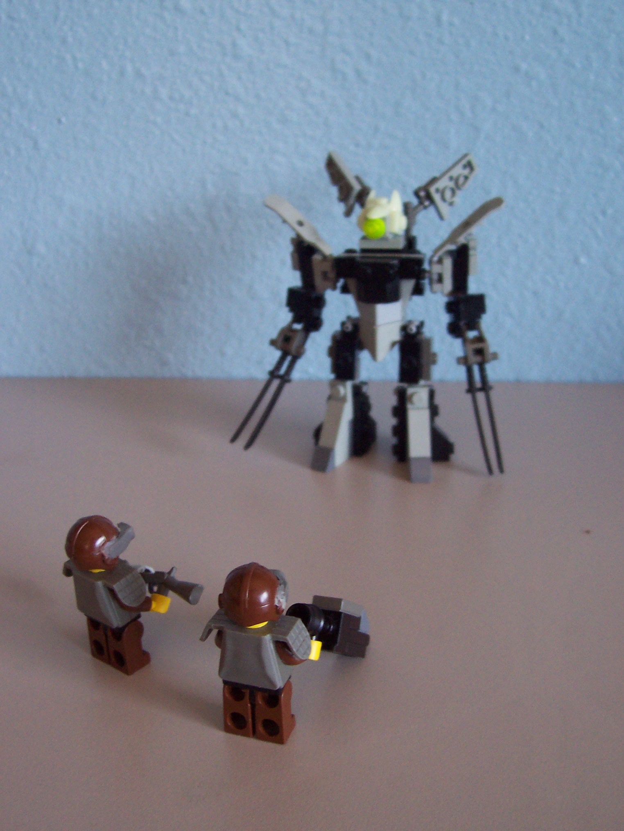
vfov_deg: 50.1
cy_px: 416
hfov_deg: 38.7
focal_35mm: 37
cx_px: 312
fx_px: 889
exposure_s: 1/15
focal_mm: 5.6
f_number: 2.8
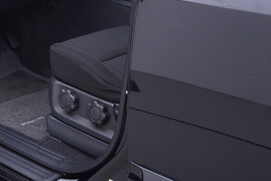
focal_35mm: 91
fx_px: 685
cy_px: -43
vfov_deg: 14.5
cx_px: -68
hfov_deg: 20.7
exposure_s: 1/60
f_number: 3.5
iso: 125
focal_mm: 24
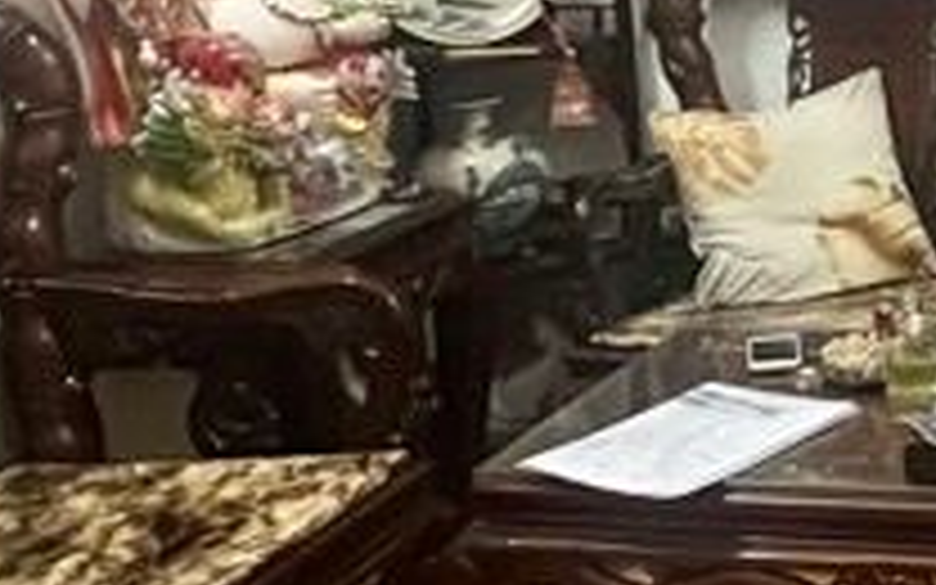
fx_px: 1735
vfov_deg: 18.7
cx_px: 1228
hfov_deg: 25.7
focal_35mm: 68
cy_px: 22
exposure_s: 1/54
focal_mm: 1.57
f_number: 1.8
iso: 1000
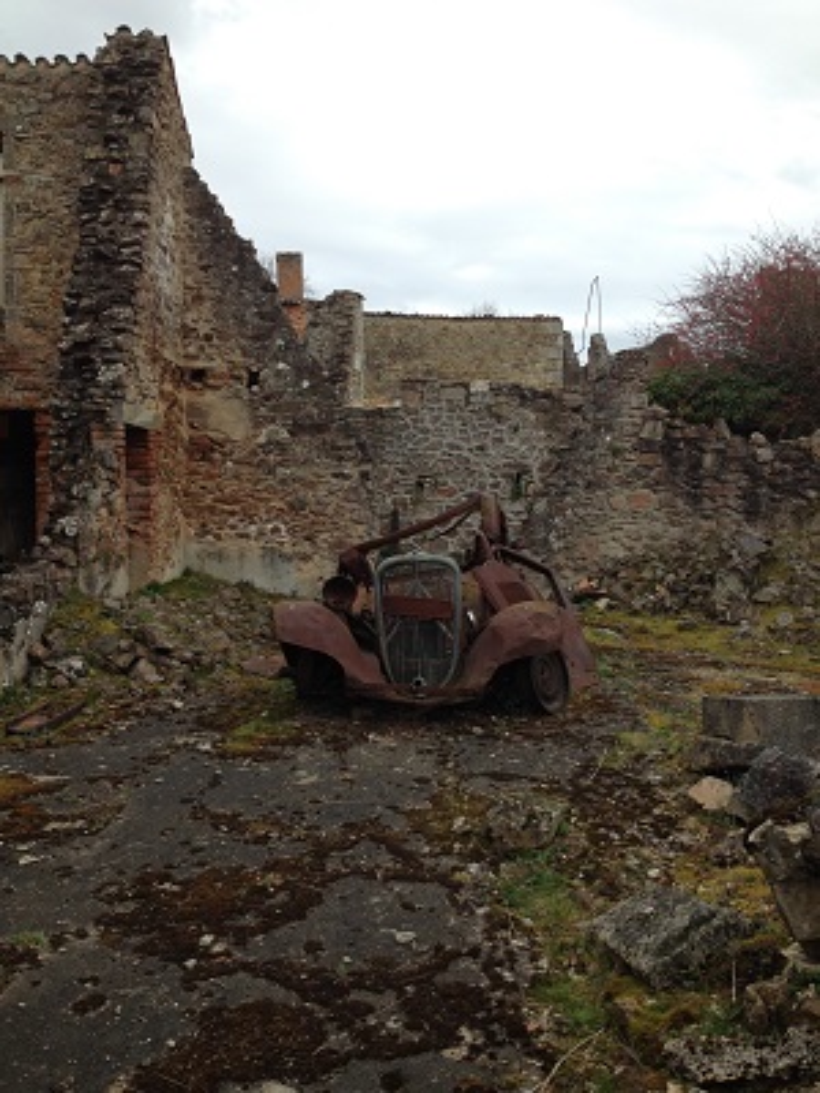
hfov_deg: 40.7
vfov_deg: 52.6
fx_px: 1105
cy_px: 546
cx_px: 410
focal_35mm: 35
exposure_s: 1/351
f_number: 2.4
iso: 50
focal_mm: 4.28
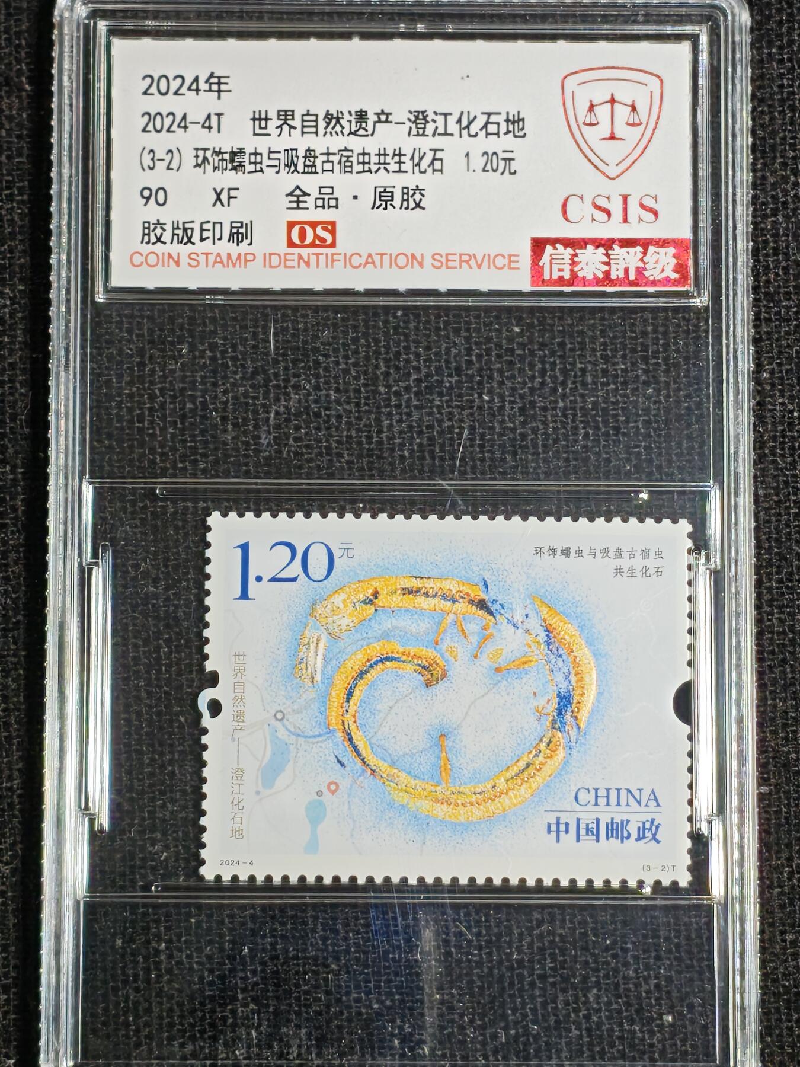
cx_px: 400
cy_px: 534
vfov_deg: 16.8
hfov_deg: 12.7
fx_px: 3605
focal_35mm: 117
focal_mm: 4.94
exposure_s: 1/621
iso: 50
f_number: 1.5
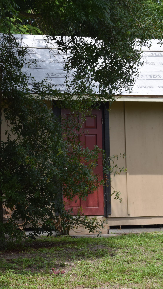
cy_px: 145
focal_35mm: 142
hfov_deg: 8.5
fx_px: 1091
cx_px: 68
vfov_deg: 15.1
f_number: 9
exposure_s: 1/200
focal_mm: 60
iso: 100
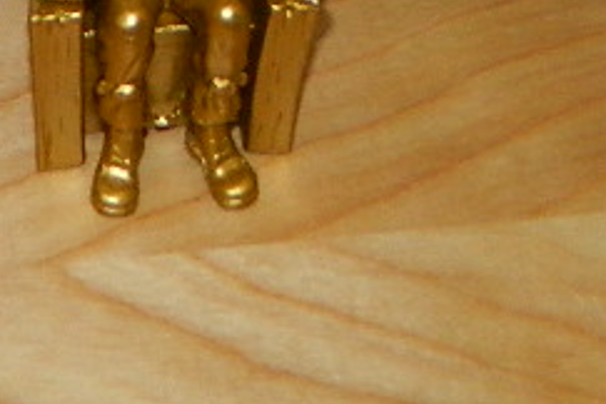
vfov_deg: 9.3
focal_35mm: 136
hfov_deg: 15.1
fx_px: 2289
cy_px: -481
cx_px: 239
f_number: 9.1
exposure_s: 1/30
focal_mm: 5.6
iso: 200
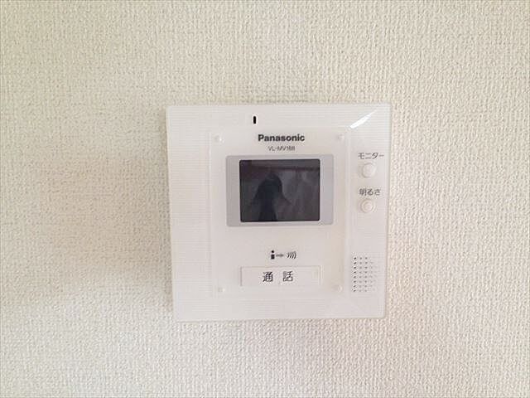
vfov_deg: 42.9
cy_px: 199
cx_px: 265
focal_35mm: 33
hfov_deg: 55.4
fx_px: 505
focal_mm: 4.12
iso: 200
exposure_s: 1/20
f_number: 2.4
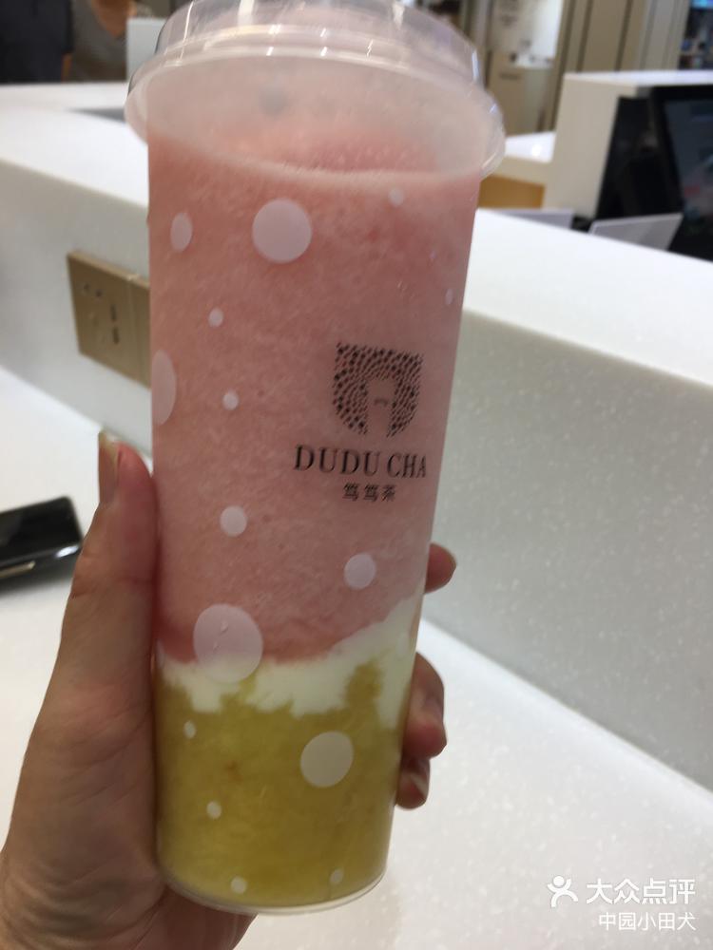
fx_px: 796
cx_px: 356
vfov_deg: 61.7
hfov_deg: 48.2
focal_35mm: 29
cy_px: 475
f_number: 2.2
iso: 32
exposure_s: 1/50
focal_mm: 4.15
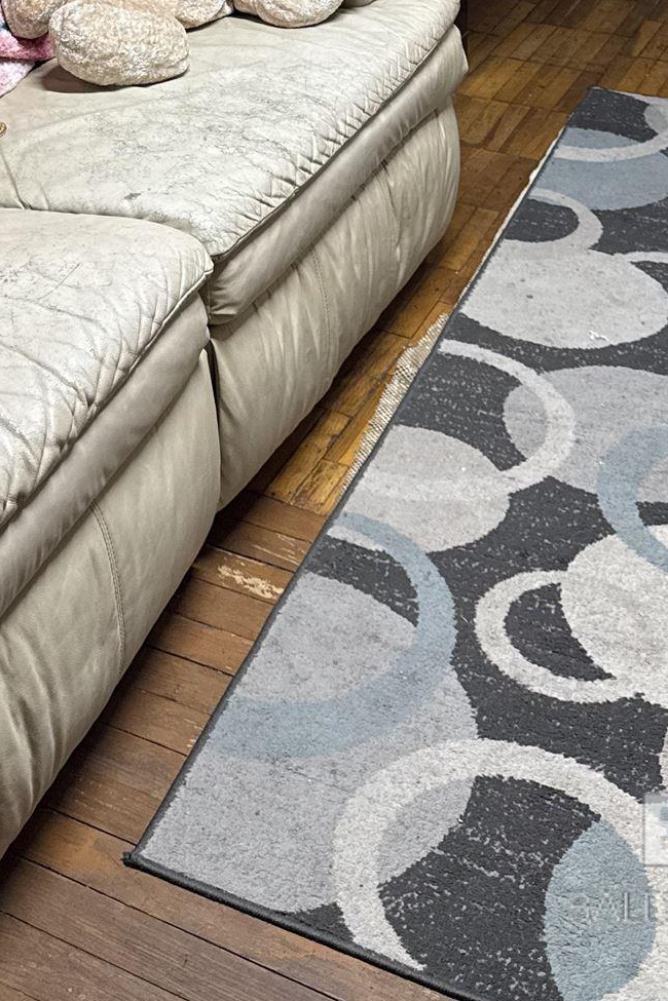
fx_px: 1642
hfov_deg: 22.5
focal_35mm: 59
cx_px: 84
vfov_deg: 29.6
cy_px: -174
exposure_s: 1/60
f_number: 1.78
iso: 160
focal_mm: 6.76
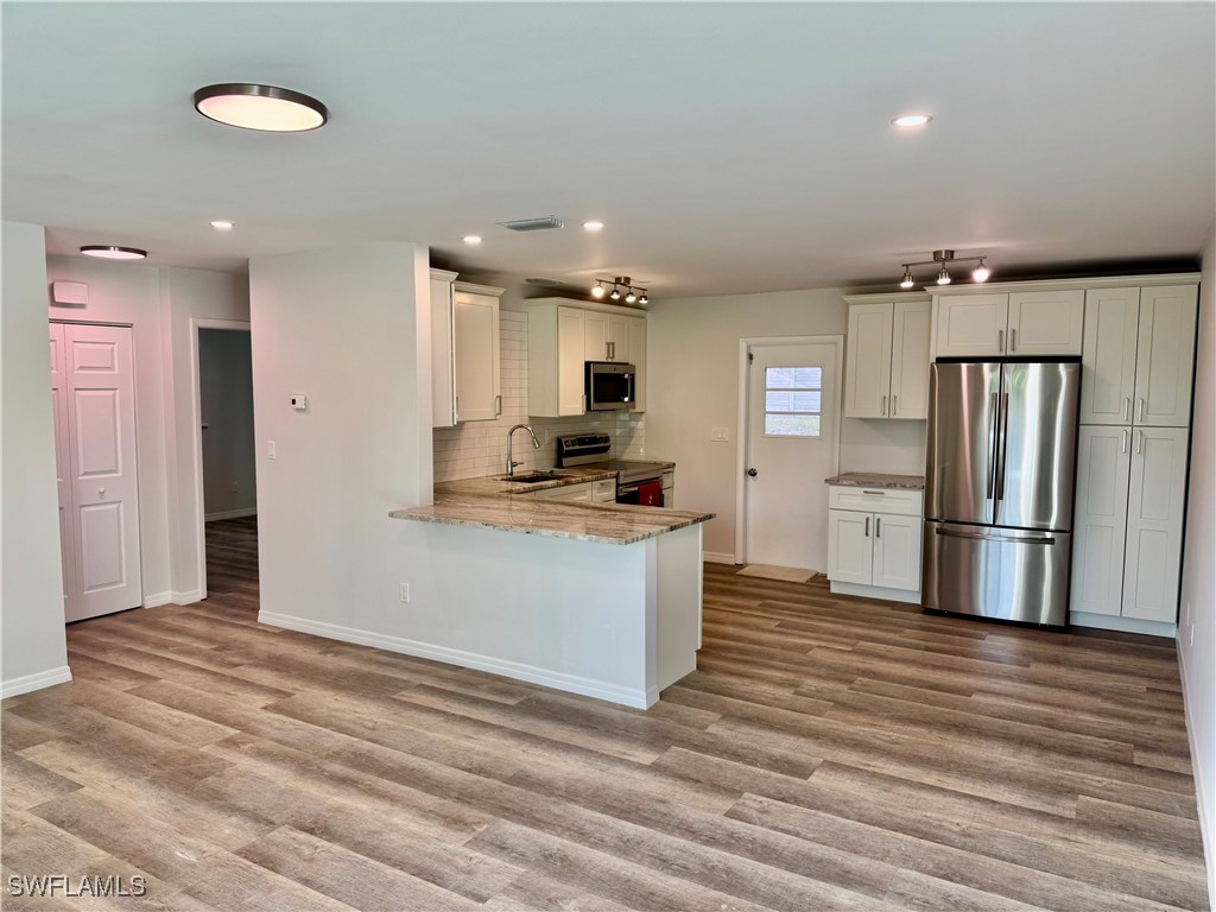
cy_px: 456
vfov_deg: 56.8
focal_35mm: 24
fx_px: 843
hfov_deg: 71.6
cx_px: 608
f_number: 1.78
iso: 50
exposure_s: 1/124
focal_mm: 6.76
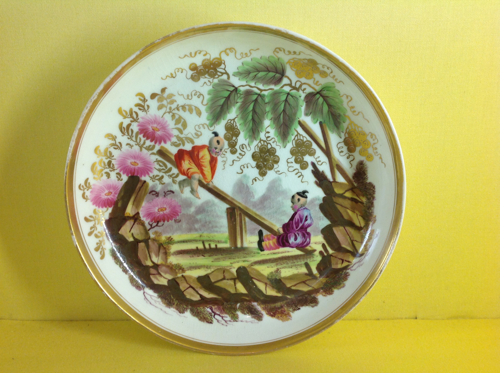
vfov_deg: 40.6
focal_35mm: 35
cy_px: 186
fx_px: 505
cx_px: 250
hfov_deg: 52.7
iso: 64
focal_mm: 4.28
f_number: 2.4
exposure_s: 1/30
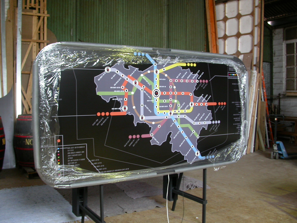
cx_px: 148
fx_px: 326
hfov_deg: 49.0
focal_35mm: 38
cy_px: 112
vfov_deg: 37.7
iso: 100
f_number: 2.6
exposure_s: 1/4.8
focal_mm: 7.85
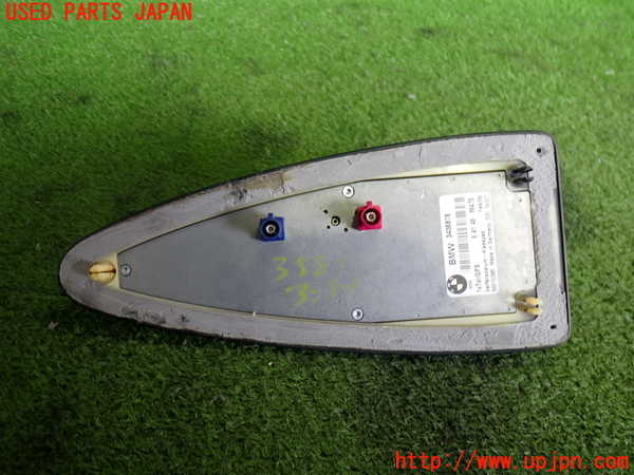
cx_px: 317
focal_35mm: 30
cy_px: 238
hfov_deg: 60.0
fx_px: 549
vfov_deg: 46.8
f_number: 2.3
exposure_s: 1/60
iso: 200
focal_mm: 5.4
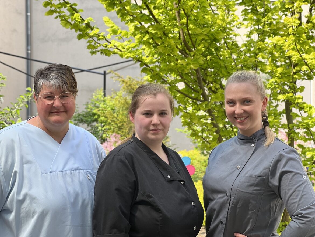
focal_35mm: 77
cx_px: 158
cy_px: 118
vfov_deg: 19.1
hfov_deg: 25.3
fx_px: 701
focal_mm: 9
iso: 25
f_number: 2.8
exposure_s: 1/121
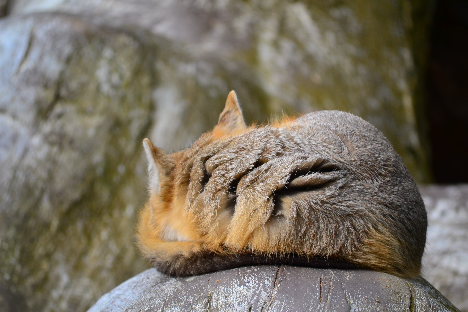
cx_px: 234
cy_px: 156
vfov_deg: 4.6
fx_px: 3900
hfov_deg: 6.9
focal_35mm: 300
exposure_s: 1/640
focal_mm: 200
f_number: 5.6
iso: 400
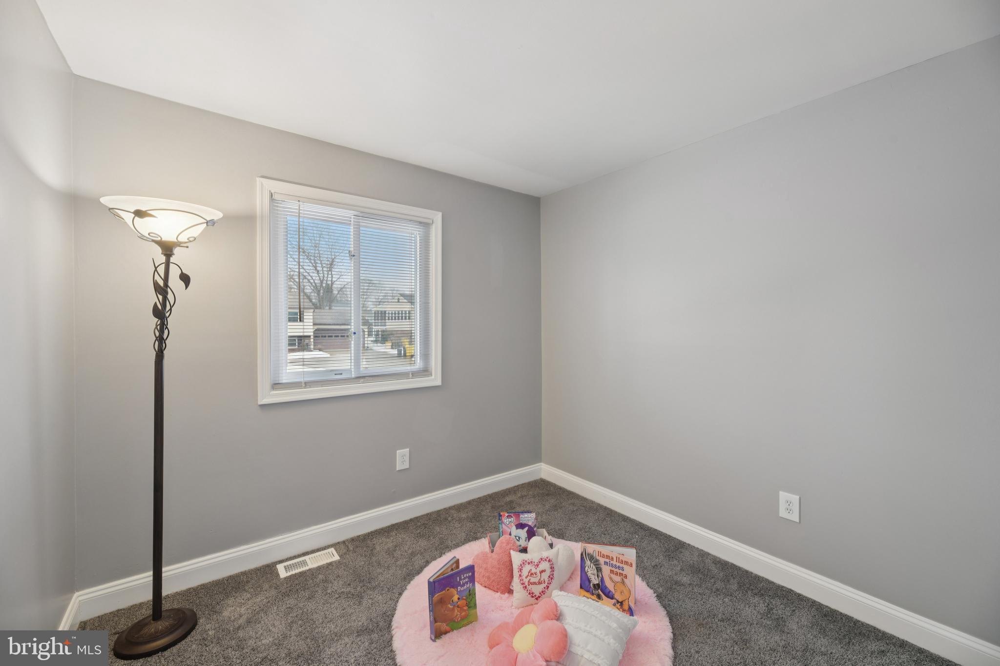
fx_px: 389
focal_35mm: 14
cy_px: 333
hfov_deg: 104.3
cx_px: 500
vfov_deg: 81.2
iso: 400
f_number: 8
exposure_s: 1/4
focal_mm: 14
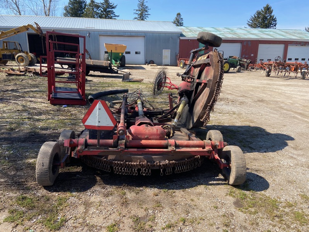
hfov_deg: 67.3
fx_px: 232
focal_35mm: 26
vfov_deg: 53.1
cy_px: 116
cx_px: 154
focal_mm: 4.25
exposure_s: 1/1585
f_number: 1.8
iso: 32
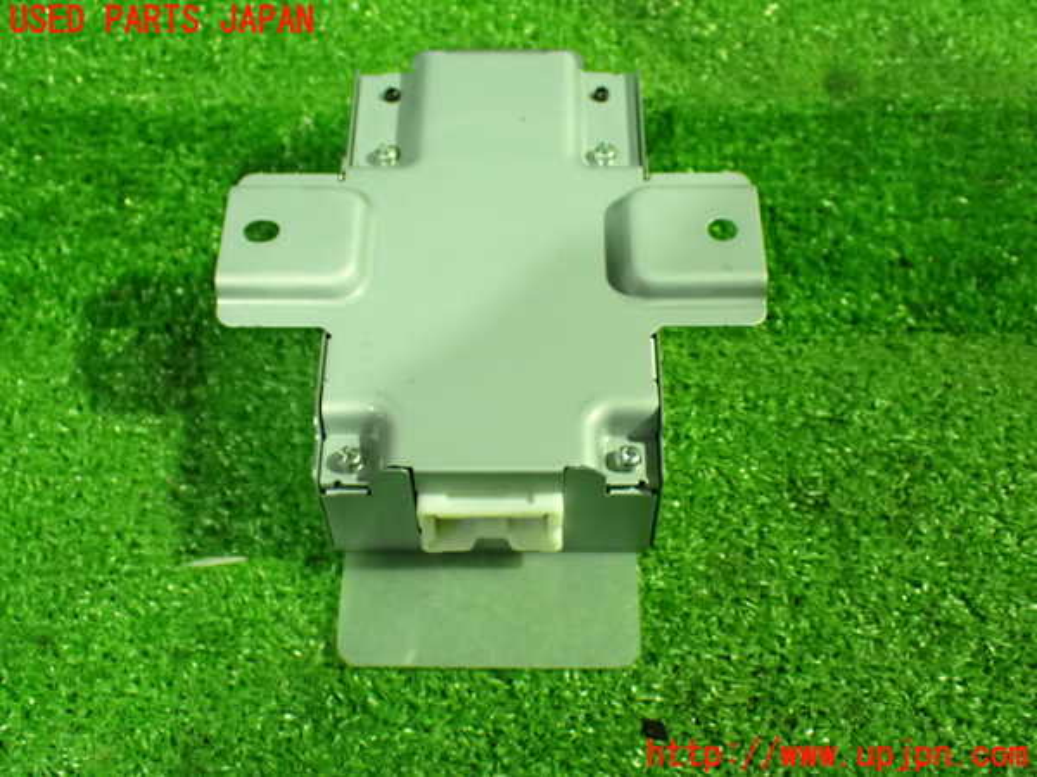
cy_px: 388
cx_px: 518
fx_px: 1318
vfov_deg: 32.9
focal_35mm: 44
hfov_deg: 42.9
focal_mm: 7.84
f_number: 2.9
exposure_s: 1/40
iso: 1600
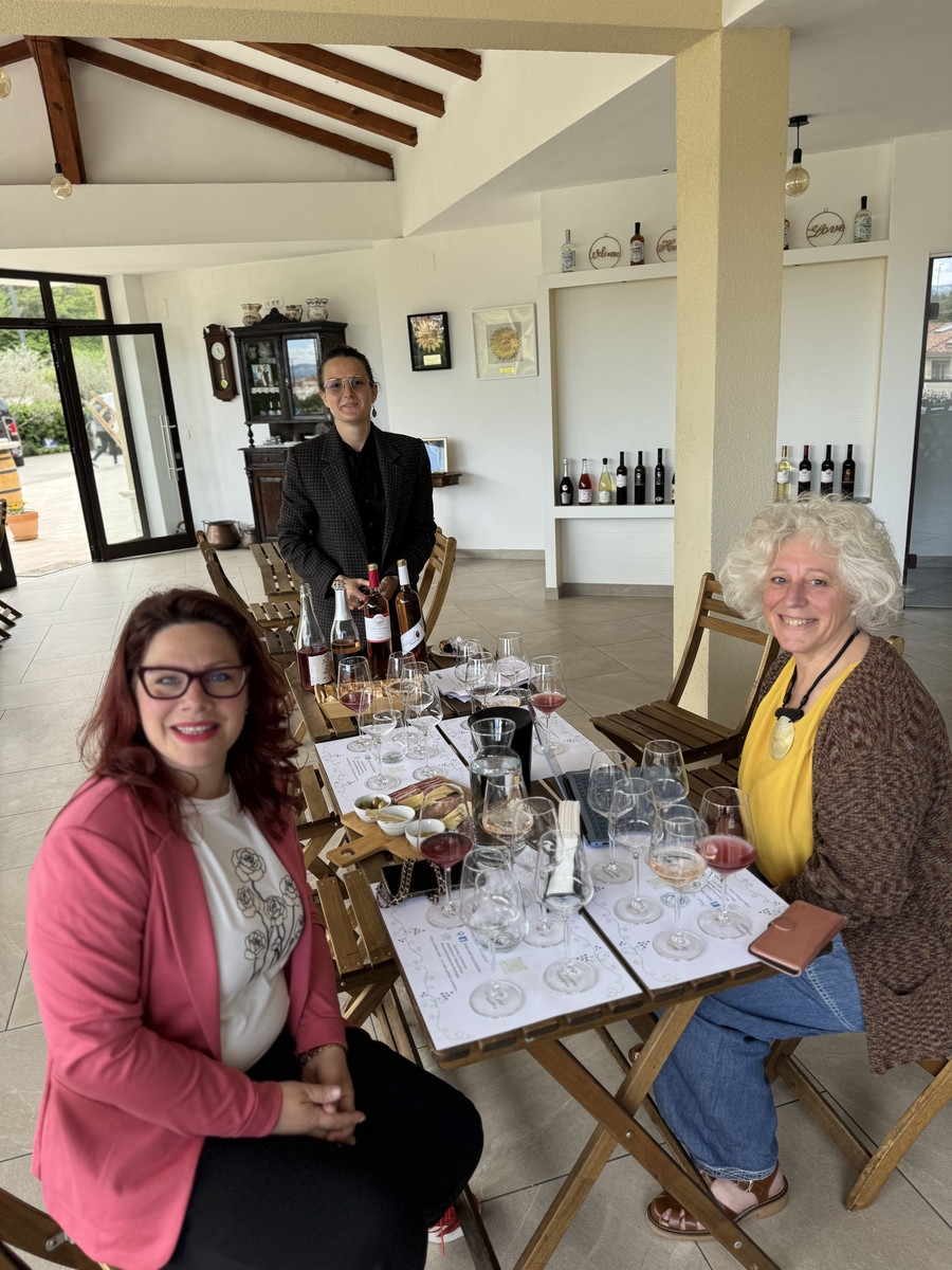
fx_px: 880
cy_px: 635
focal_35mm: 24
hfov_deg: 56.8
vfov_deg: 71.6
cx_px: 476
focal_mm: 6.76
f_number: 1.78
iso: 80
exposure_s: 1/325
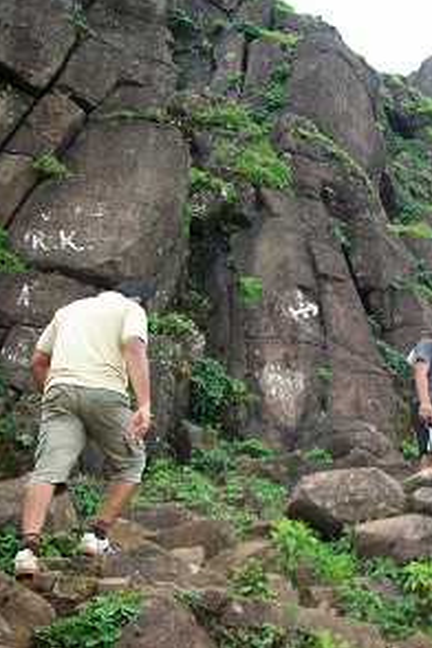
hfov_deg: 25.7
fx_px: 918
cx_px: 386
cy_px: 322
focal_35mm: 51
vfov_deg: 38.9
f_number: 2.7
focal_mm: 6
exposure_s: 1/125
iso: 80
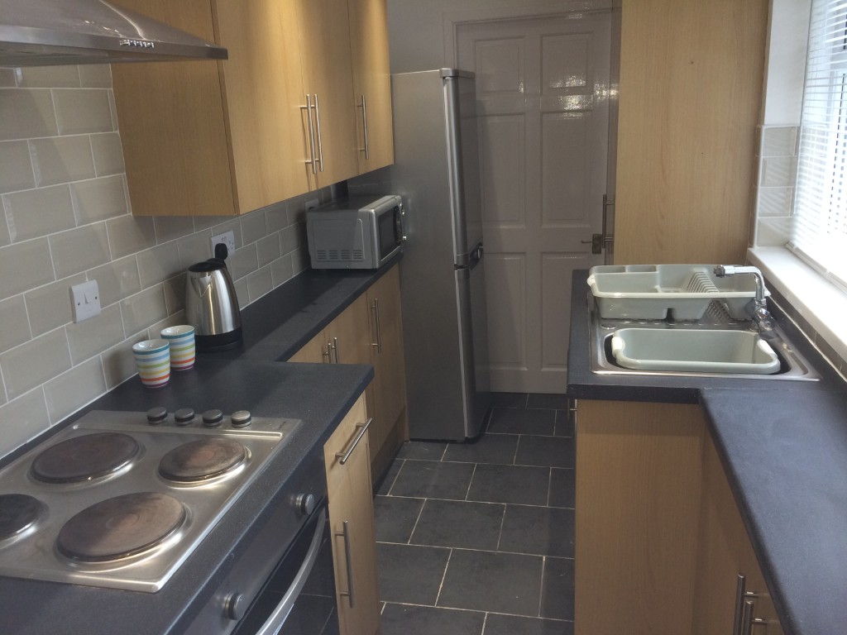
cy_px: 318
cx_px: 424
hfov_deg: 61.7
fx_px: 710
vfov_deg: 48.2
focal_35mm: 29
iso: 80
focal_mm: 4.15
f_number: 2.2
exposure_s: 1/33
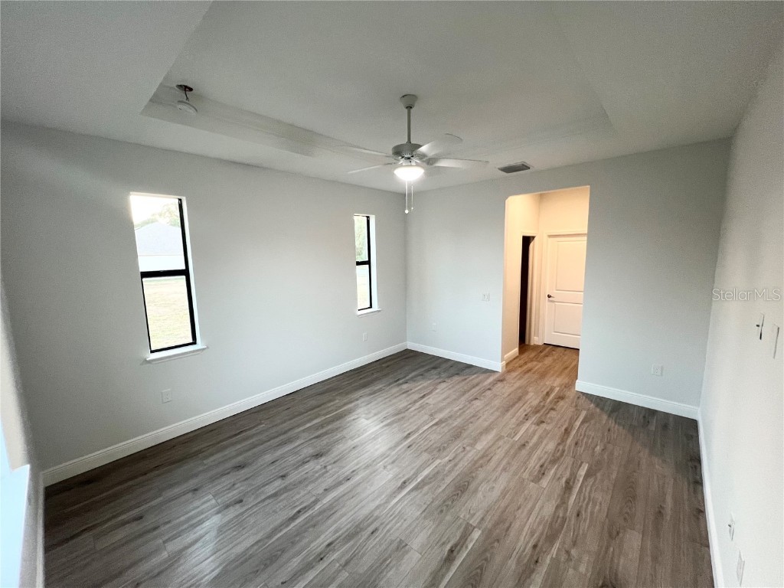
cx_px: 392
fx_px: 294
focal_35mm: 13
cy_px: 294
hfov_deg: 106.2
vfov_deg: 89.9
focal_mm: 1.57
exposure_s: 1/60
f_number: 1.8
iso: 200
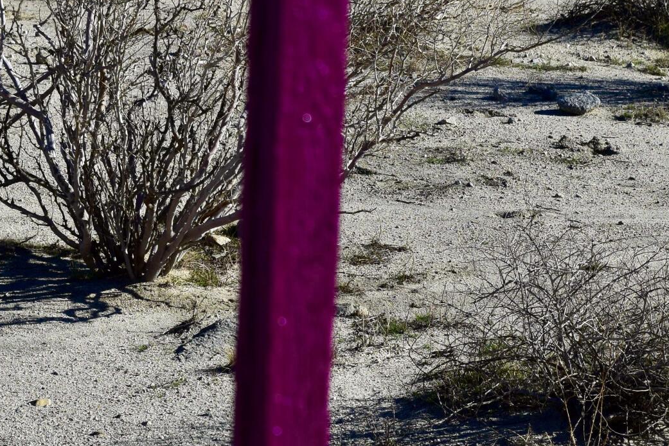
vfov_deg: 11.3
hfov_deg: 16.8
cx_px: 517
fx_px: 2248
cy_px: 308
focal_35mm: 121
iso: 200
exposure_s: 1/800
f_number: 9
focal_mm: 28
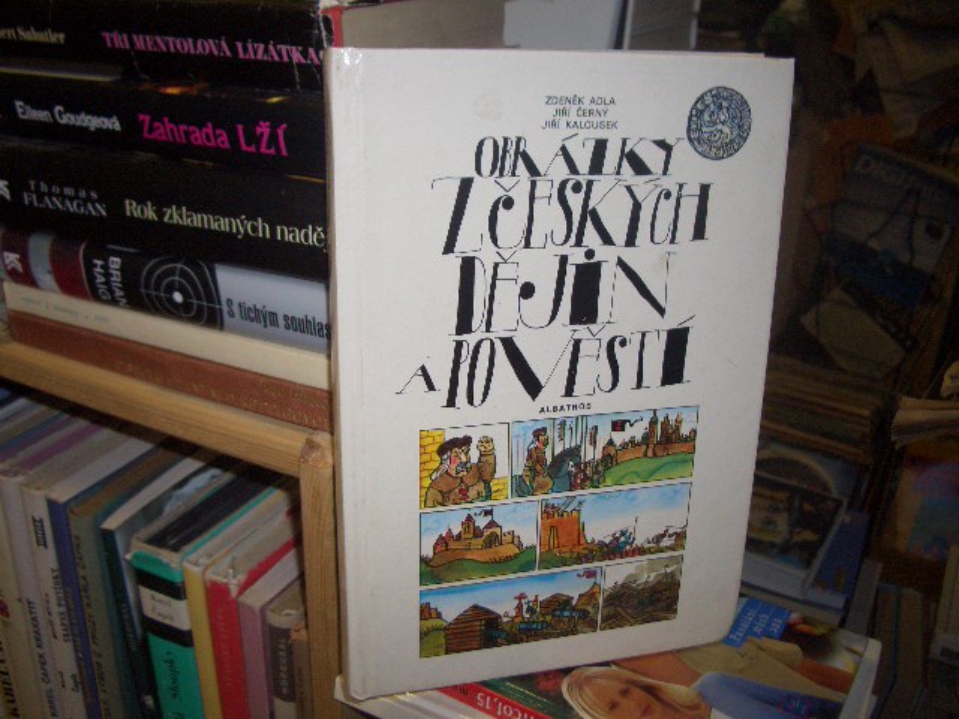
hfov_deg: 52.6
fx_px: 970
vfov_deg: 40.7
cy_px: 360
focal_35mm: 35
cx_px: 480
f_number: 2.6
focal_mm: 5.8
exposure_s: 1/60
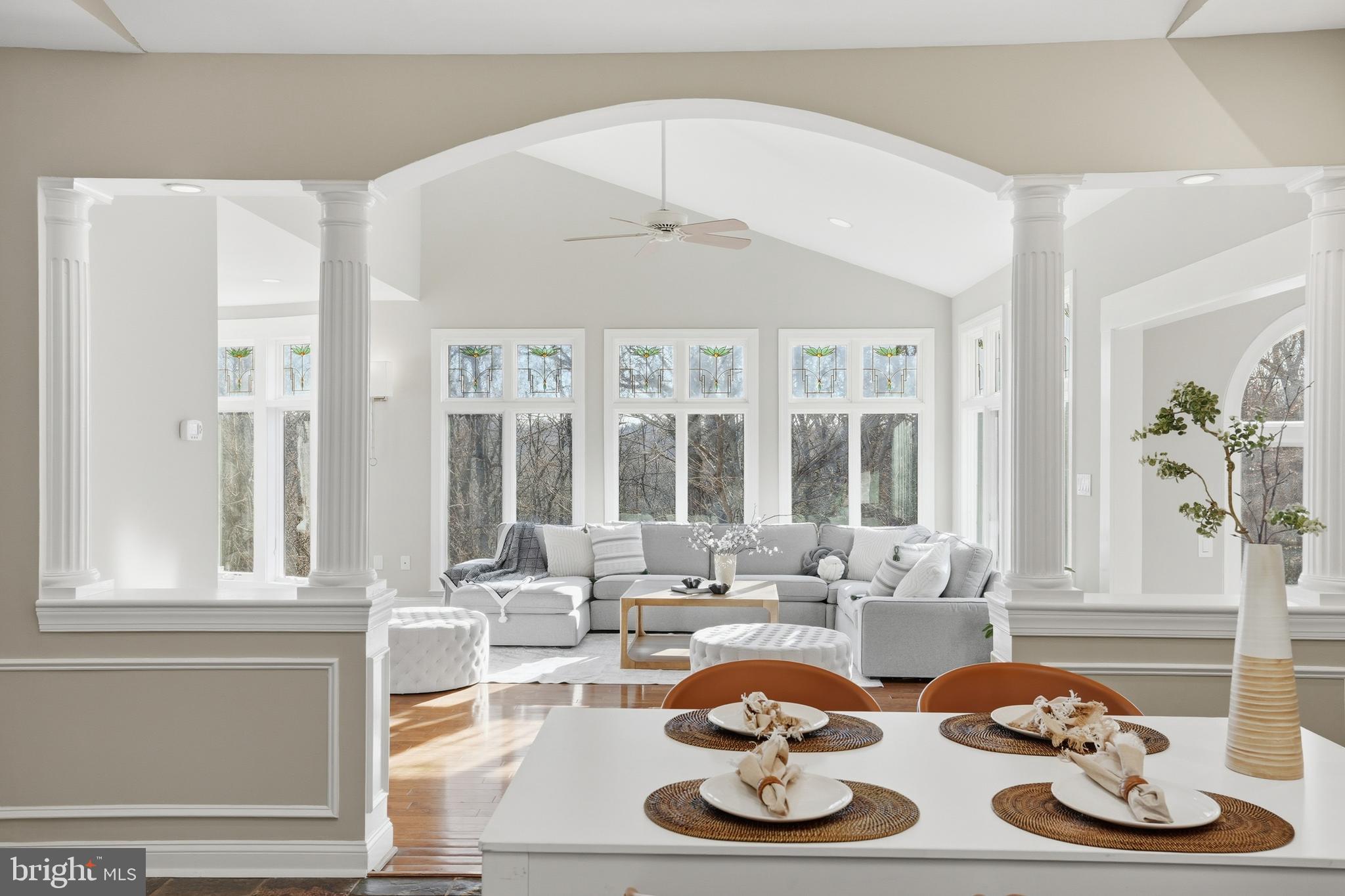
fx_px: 1083
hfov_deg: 63.7
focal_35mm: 29
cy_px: 448
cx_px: 672
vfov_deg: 44.9
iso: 400
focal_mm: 29
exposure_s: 1/500
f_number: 8
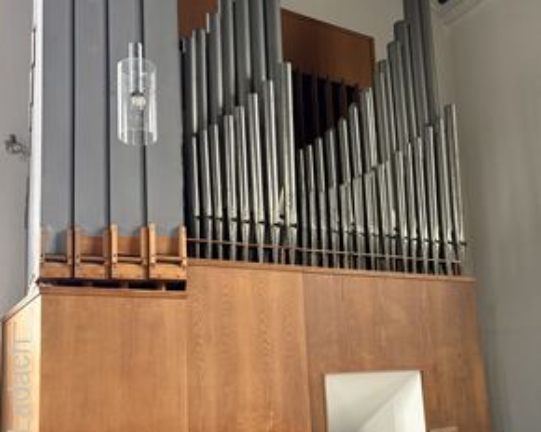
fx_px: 560
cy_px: 281
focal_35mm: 35
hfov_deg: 51.5
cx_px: 263
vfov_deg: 41.8
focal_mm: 5.96
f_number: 1.6
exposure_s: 1/60
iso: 200
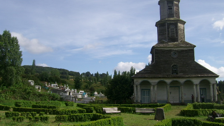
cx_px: 113
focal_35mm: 40
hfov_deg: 50.5
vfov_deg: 29.6
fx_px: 238
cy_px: 53
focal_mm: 5.95
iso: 50
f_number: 5.8
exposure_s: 1/385
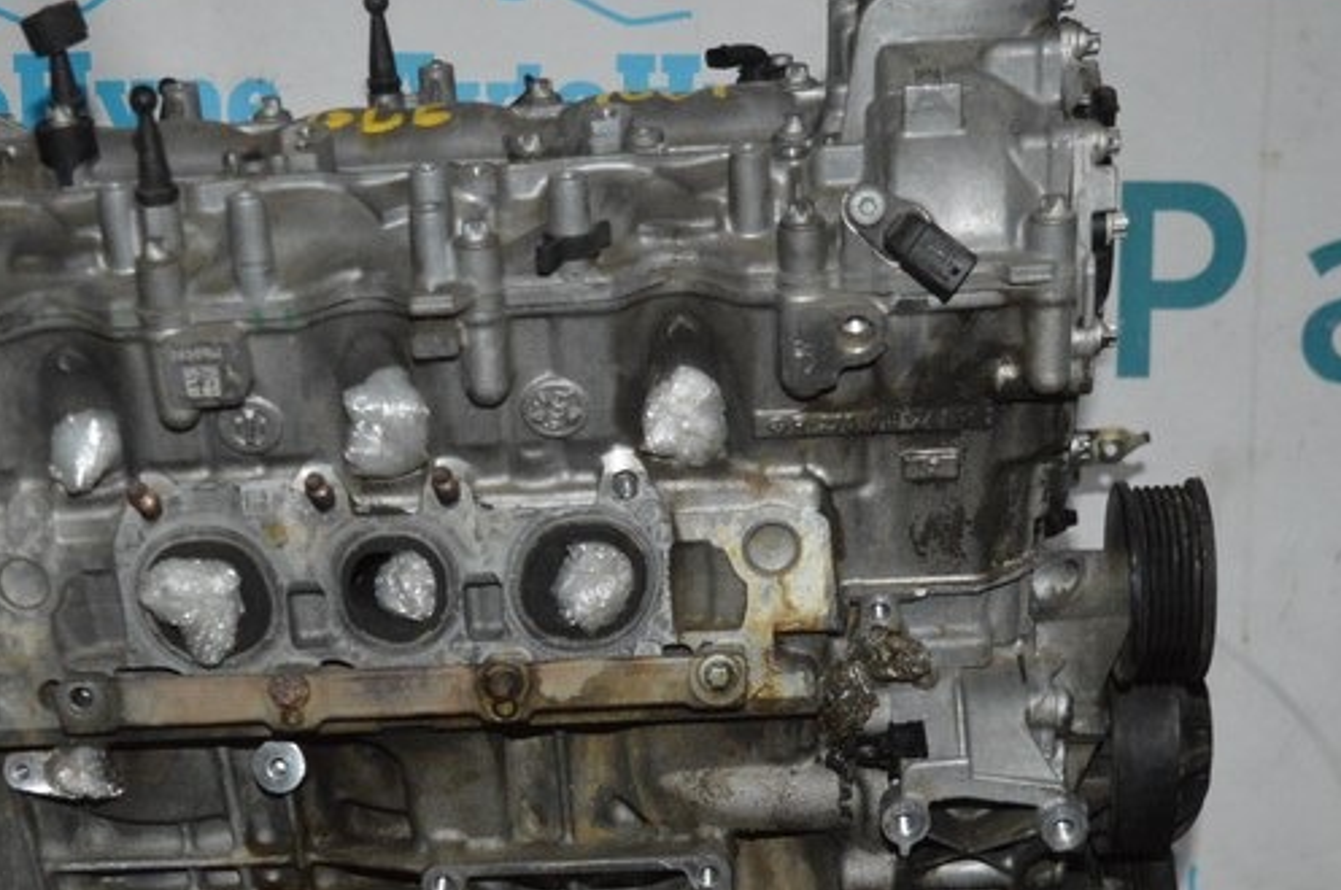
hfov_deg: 29.5
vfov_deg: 19.5
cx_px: 459
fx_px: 2530
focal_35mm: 68
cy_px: 840
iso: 3200
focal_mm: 22
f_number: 3.8
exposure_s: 1/60
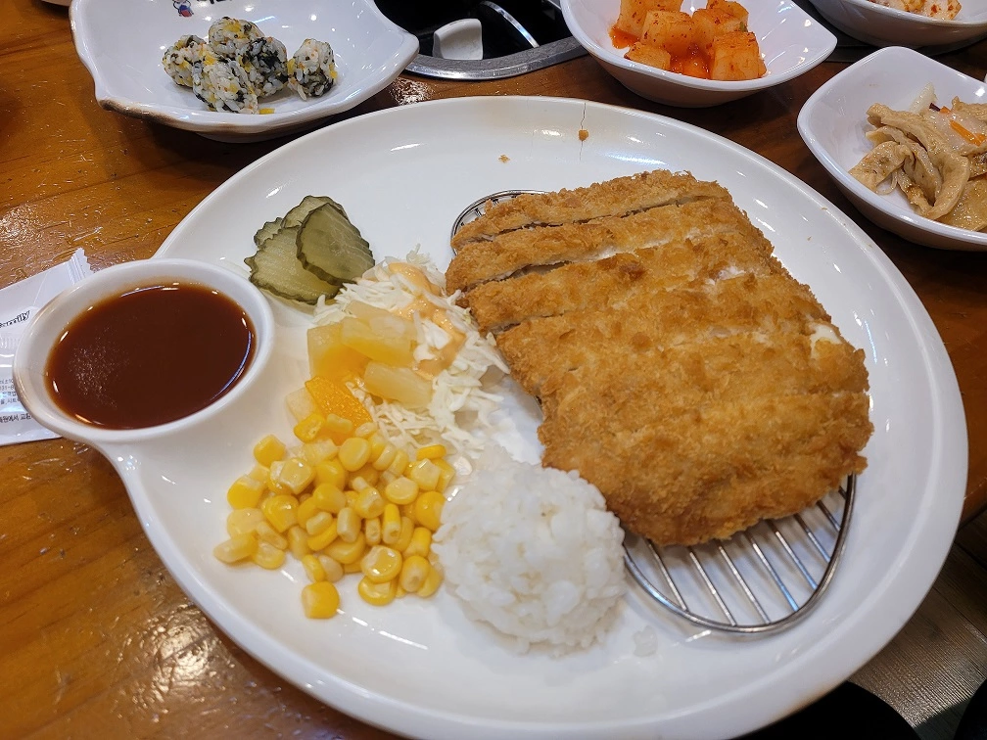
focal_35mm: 26
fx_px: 741
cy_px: 370
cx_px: 494
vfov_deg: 53.1
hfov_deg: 67.3
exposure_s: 1/120
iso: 100
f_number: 1.8
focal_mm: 5.4
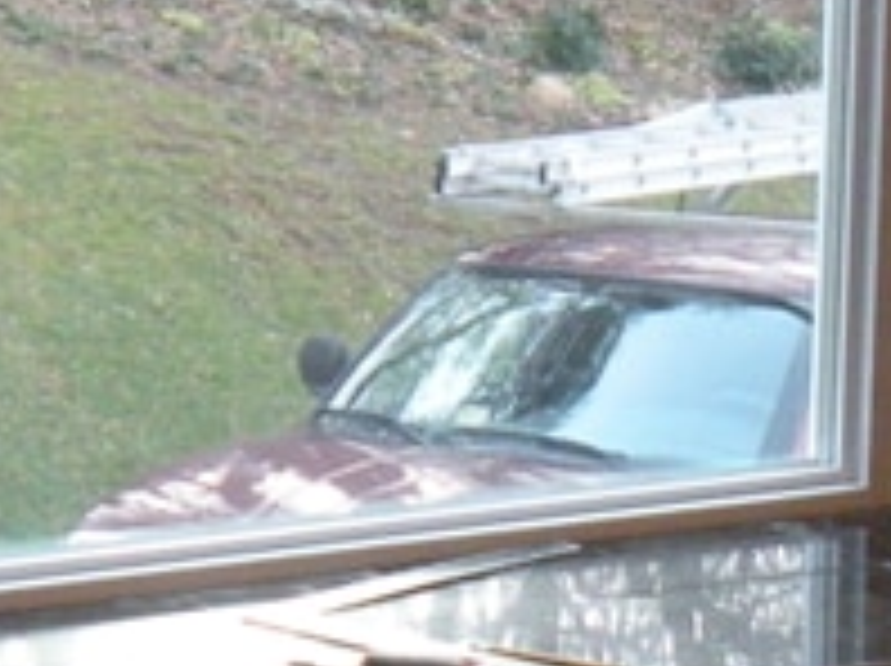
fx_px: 6067
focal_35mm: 236
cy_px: 500
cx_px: 290
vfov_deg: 6.3
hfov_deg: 8.4
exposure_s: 1/57.6
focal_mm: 5.9
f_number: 3.8
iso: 219
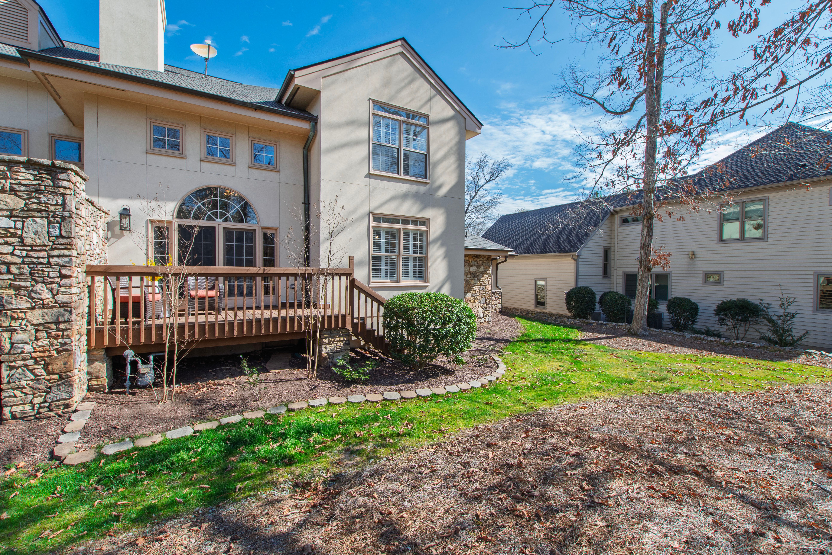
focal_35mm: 15
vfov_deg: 77.3
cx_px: 416
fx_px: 347
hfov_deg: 100.4
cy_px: 278
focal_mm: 10
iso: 100
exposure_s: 1/125
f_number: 8
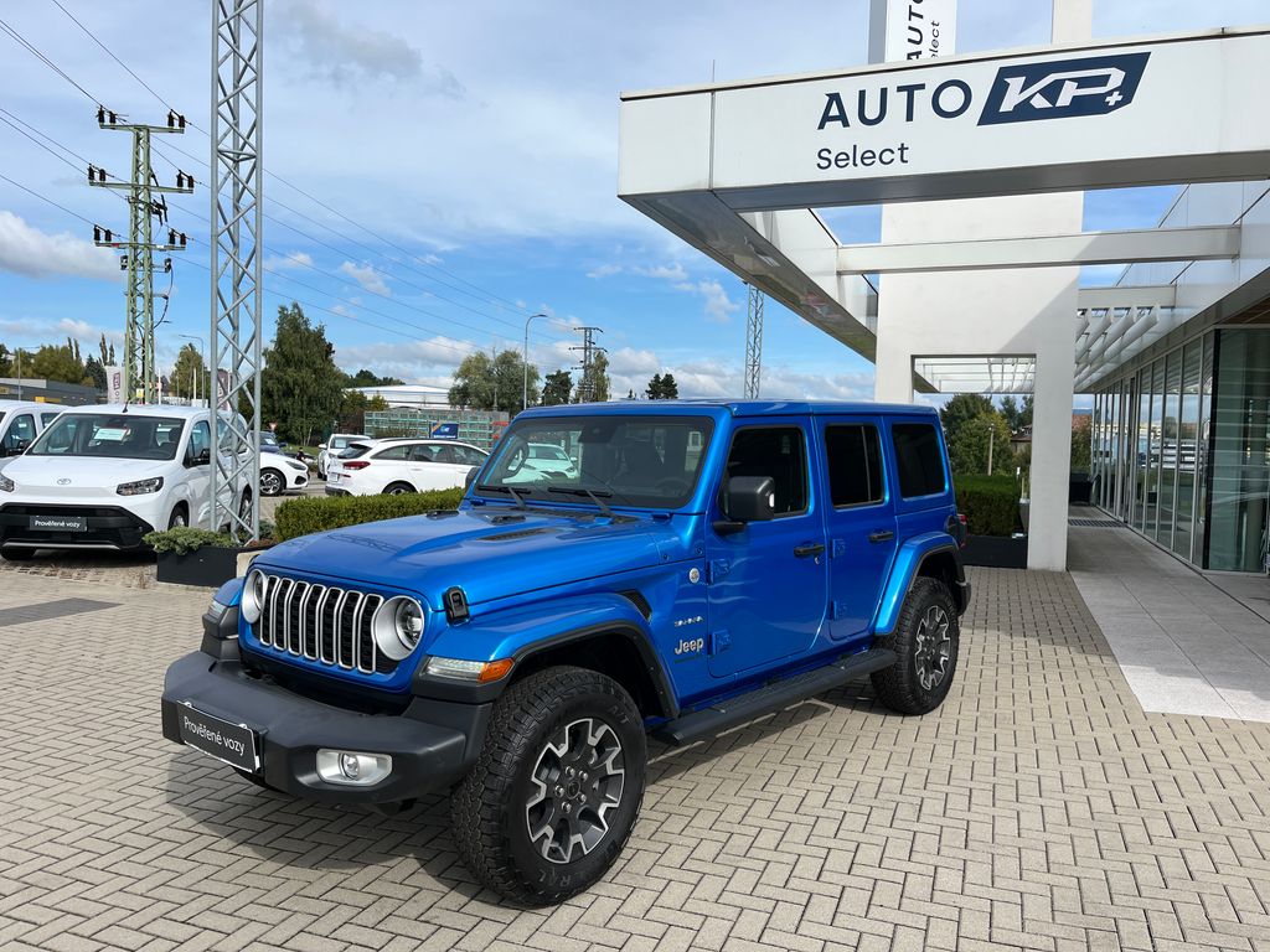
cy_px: 476
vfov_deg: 53.1
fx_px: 954
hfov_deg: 67.3
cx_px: 635
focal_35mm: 26
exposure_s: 1/3745
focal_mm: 5.1
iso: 50
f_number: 1.6
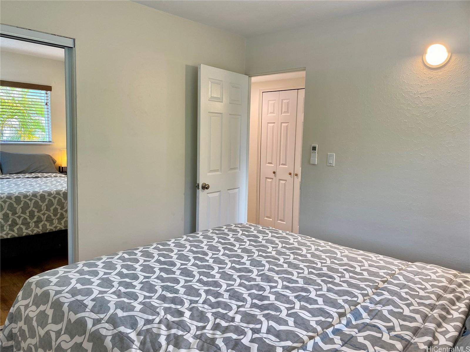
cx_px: 235
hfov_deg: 67.3
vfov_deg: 53.1
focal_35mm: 26
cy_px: 176
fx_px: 353
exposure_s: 1/60
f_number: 1.8
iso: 80
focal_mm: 4.25
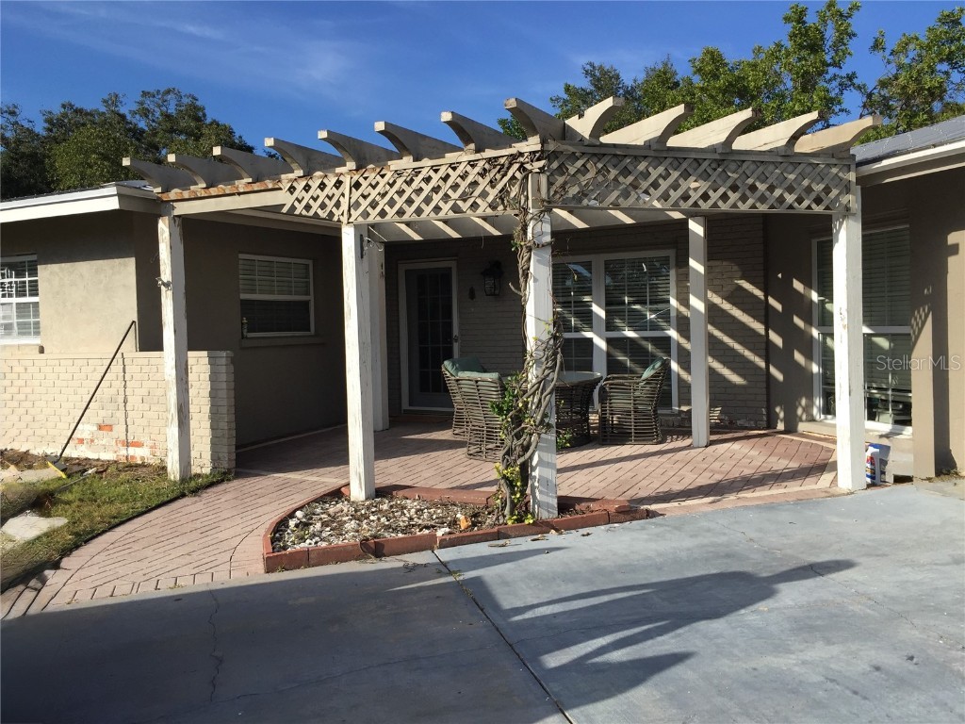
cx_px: 482
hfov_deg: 61.7
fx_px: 808
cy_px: 362
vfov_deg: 48.2
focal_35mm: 29
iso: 32
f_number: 2.2
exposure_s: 1/2198
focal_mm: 4.15
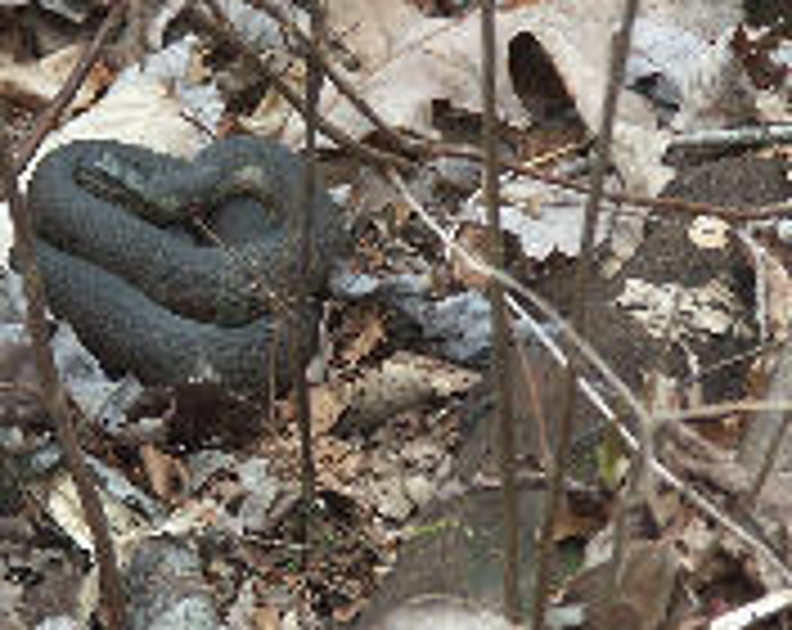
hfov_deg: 3.3
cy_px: 238
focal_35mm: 590
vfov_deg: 2.6
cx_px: 191
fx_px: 13799
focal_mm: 50.48
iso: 100
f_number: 3.5
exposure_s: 1/200
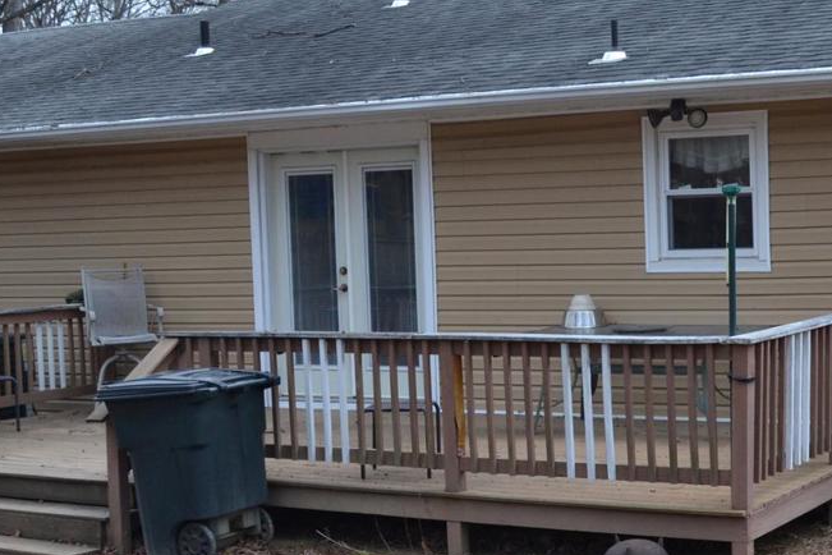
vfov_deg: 18.6
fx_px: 1687
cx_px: 606
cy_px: 345
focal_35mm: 73
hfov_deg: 27.4
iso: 400
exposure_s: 1/80
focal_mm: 22
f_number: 4.5
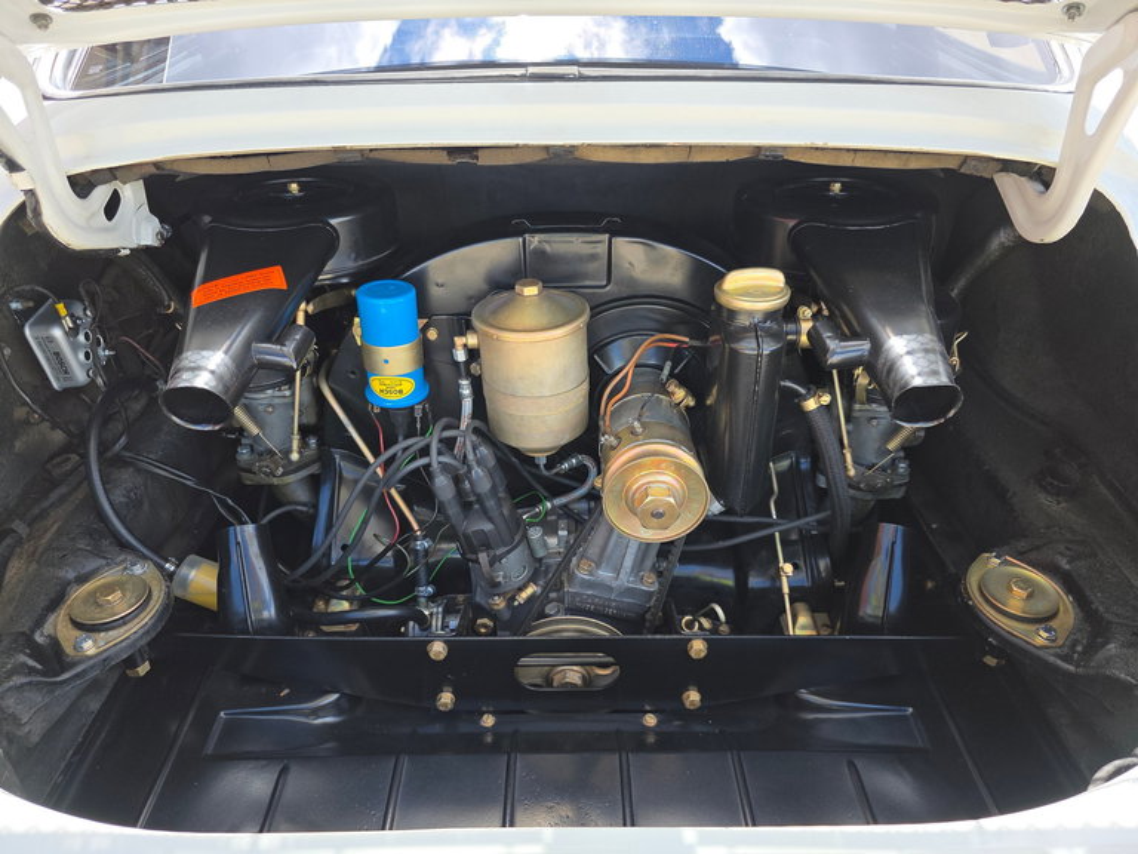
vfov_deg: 58.9
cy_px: 427
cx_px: 569
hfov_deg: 73.9
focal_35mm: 23
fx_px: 756
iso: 25
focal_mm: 6.3
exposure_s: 1/359
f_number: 1.7
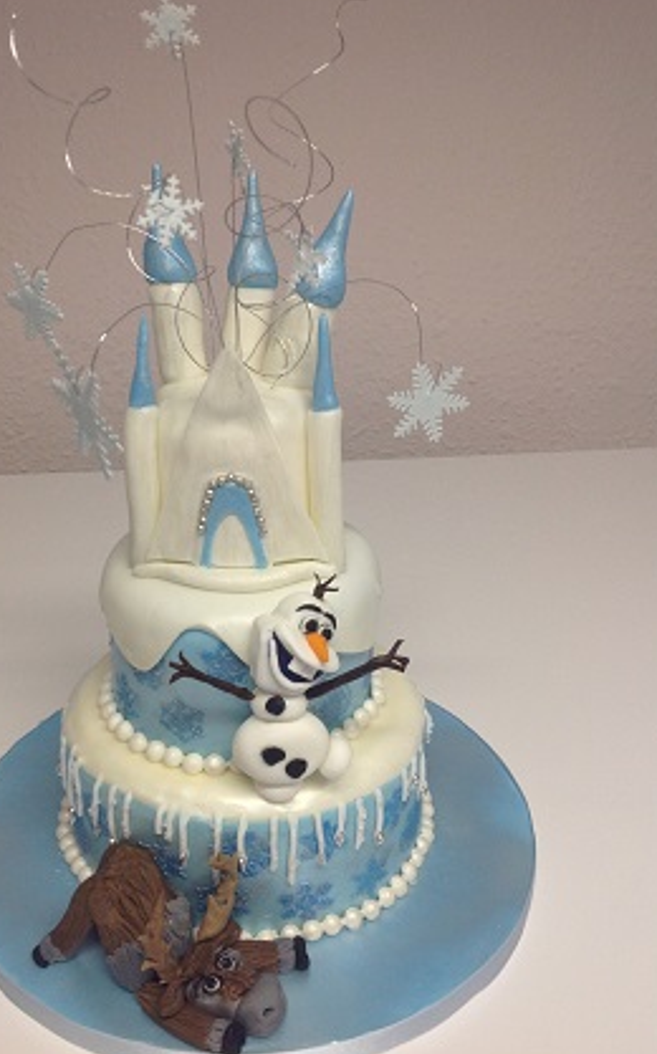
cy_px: 543
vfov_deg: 49.3
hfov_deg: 31.9
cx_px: 268
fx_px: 1148
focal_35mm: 40
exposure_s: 1/40
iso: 64
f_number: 2.4
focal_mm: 4.28
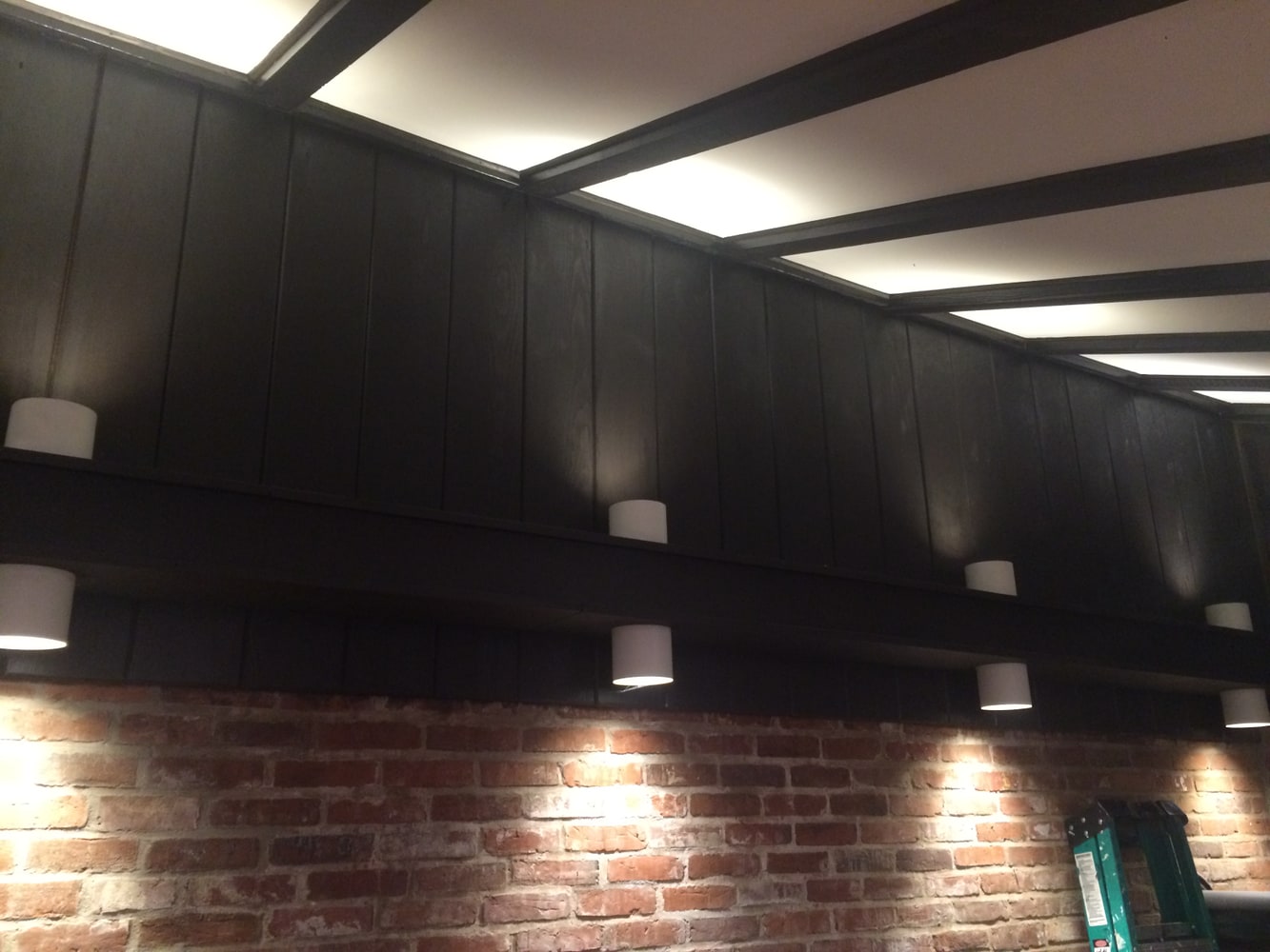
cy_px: 476
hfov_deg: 61.7
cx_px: 635
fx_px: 1064
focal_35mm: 29
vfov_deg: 48.2
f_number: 2.2
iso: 320
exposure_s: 1/20
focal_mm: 4.15
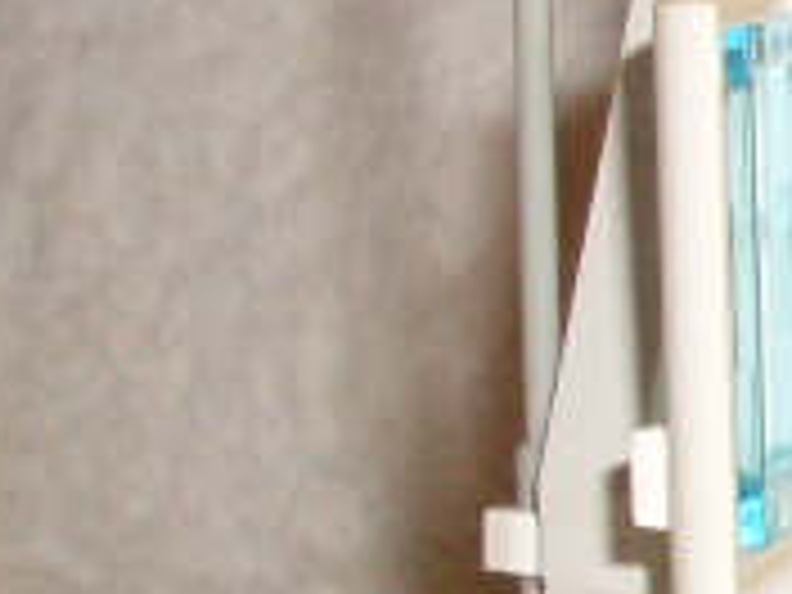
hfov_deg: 8.1
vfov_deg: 6.7
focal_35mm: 221
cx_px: 2025
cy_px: 670
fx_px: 5056
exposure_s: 1/45
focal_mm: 6.3
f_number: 2.8
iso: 100
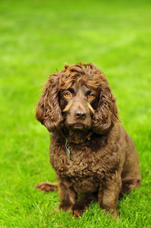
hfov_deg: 18.1
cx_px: 76
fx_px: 473
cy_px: 114
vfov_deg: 27.0
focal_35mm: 75
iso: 200
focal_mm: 50
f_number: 2
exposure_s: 1/250
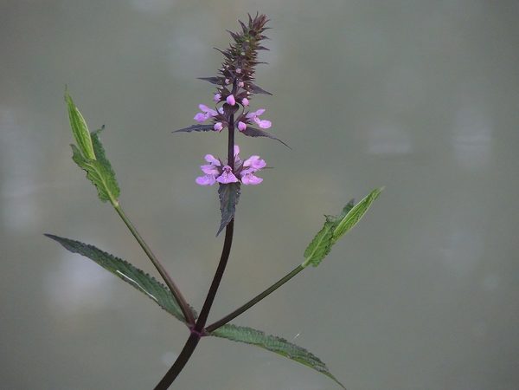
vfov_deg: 2.1
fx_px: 10495
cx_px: 260
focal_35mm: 700
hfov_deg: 2.8
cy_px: 195
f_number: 5
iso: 800
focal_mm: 124.8
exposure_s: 1/200
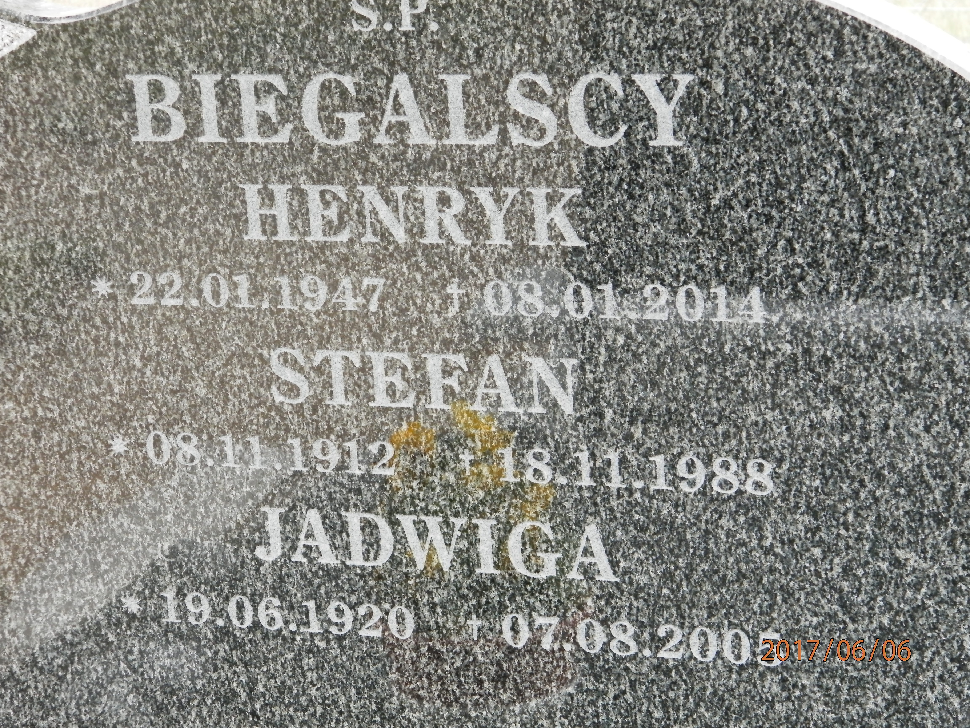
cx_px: 485
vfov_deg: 14.0
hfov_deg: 18.5
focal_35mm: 106
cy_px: 364
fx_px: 2970
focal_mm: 19
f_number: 4.5
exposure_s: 1/50
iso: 200
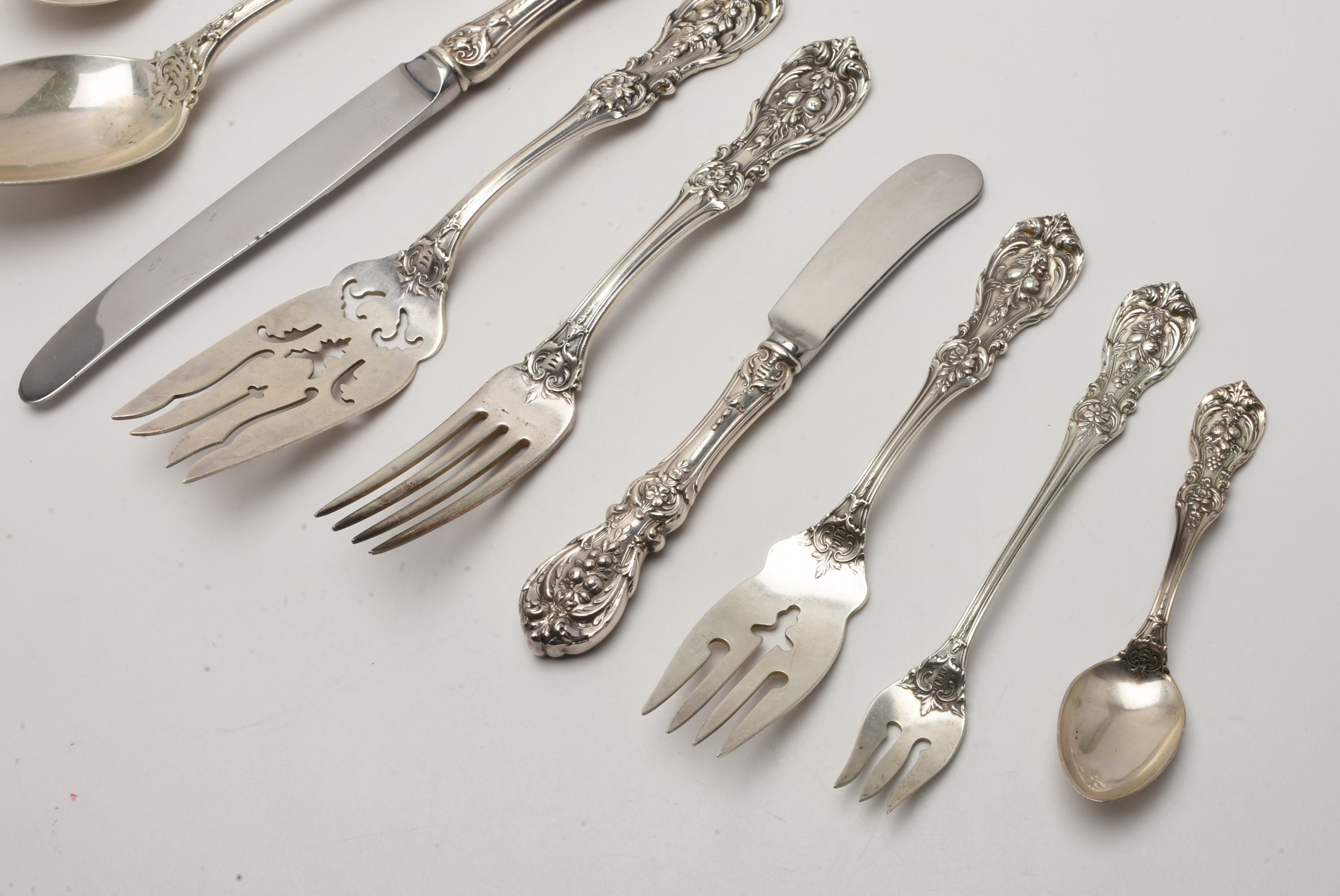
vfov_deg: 25.1
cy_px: 448
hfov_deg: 36.8
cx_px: 670
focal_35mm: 54
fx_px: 2011
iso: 100
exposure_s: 1/125
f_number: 25
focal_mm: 36
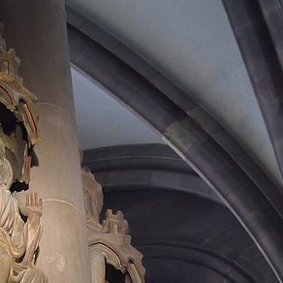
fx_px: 2266
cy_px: 1074
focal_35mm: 245
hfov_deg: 7.0
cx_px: -178
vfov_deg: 6.1
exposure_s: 1/1.67
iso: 400
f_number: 9
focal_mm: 35
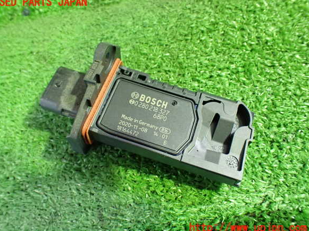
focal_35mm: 31
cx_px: 150
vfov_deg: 45.4
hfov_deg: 58.4
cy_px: 115
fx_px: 277
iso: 800
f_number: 2.3
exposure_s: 1/30
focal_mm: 5.4
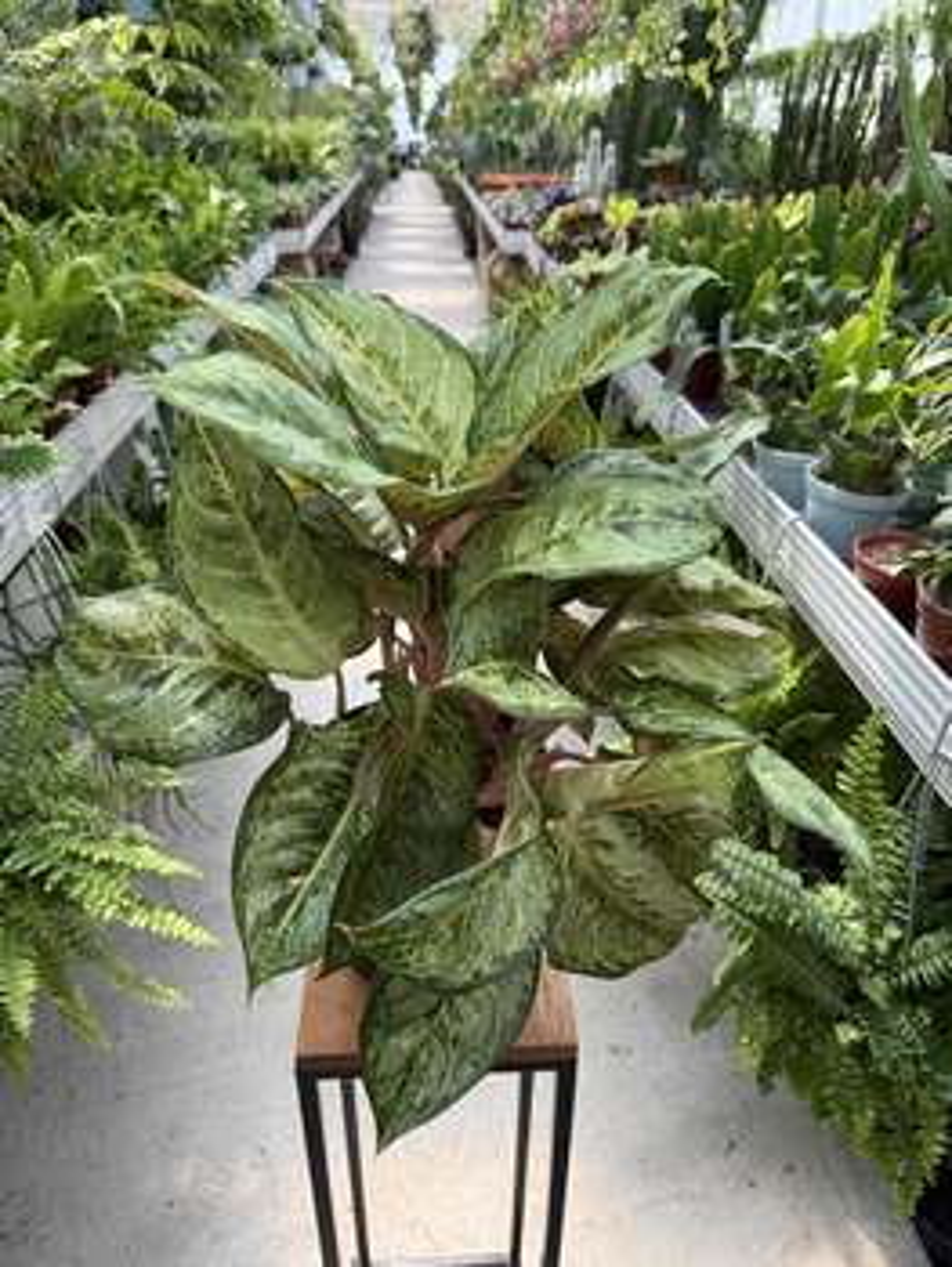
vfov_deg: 71.6
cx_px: 476
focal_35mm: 24
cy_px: 634
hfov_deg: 56.9
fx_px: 879
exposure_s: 1/467
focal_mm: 6.76
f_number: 1.78
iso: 80
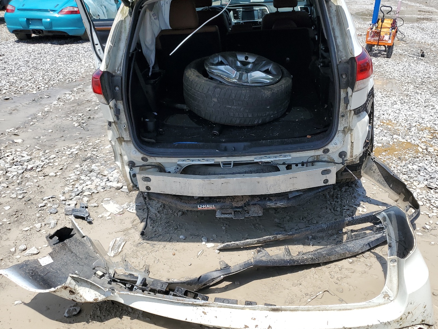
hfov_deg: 56.6
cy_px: 178
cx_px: 246
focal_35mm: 32
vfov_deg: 44.1
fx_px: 405
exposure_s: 1/3333
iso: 50
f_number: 1.5
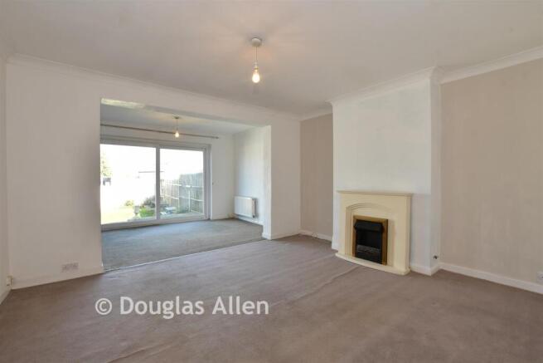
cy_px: 182
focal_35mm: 15
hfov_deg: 100.4
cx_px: 272
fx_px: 226
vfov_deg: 77.4
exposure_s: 1/8
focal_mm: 10
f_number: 8
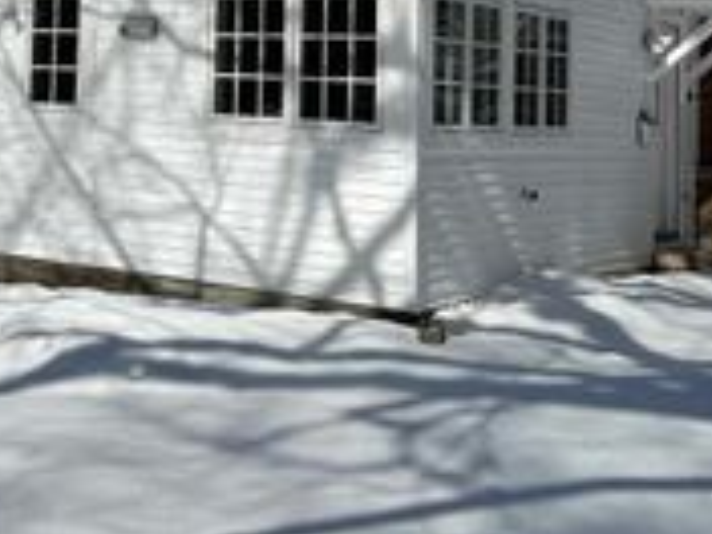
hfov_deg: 27.8
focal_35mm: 68
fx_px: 1399
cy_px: -63
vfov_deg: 20.5
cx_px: 105
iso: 100
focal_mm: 6.86
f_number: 1.78
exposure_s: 1/18519
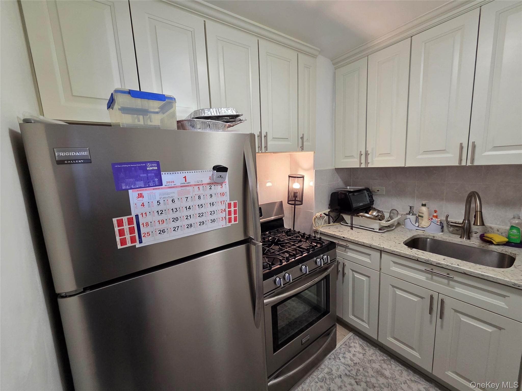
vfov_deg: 89.9
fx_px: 196
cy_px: 196
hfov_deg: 106.2
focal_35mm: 13
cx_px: 261
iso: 160
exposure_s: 1/60
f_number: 2.2
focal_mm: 2.2
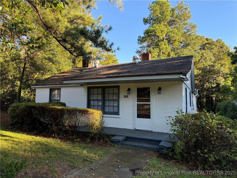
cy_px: 89
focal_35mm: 24
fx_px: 164
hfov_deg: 71.6
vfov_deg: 56.8
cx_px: 118
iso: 64
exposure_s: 1/273
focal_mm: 6.76
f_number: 1.78
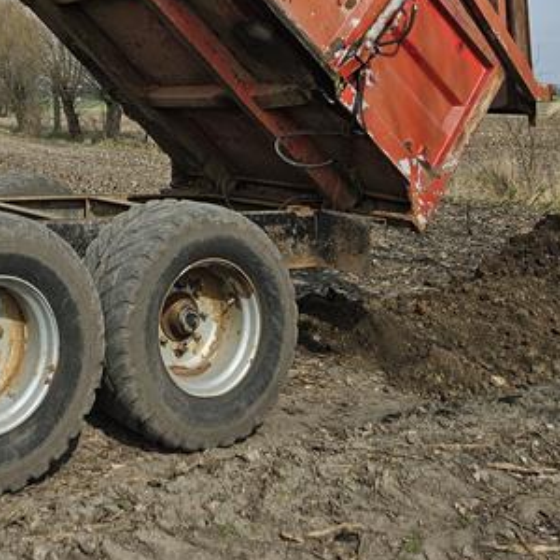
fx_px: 952
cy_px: -105
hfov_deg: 31.8
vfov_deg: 28.7
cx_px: 99
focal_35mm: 52
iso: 25
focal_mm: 5.4
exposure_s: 1/1951
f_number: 1.8
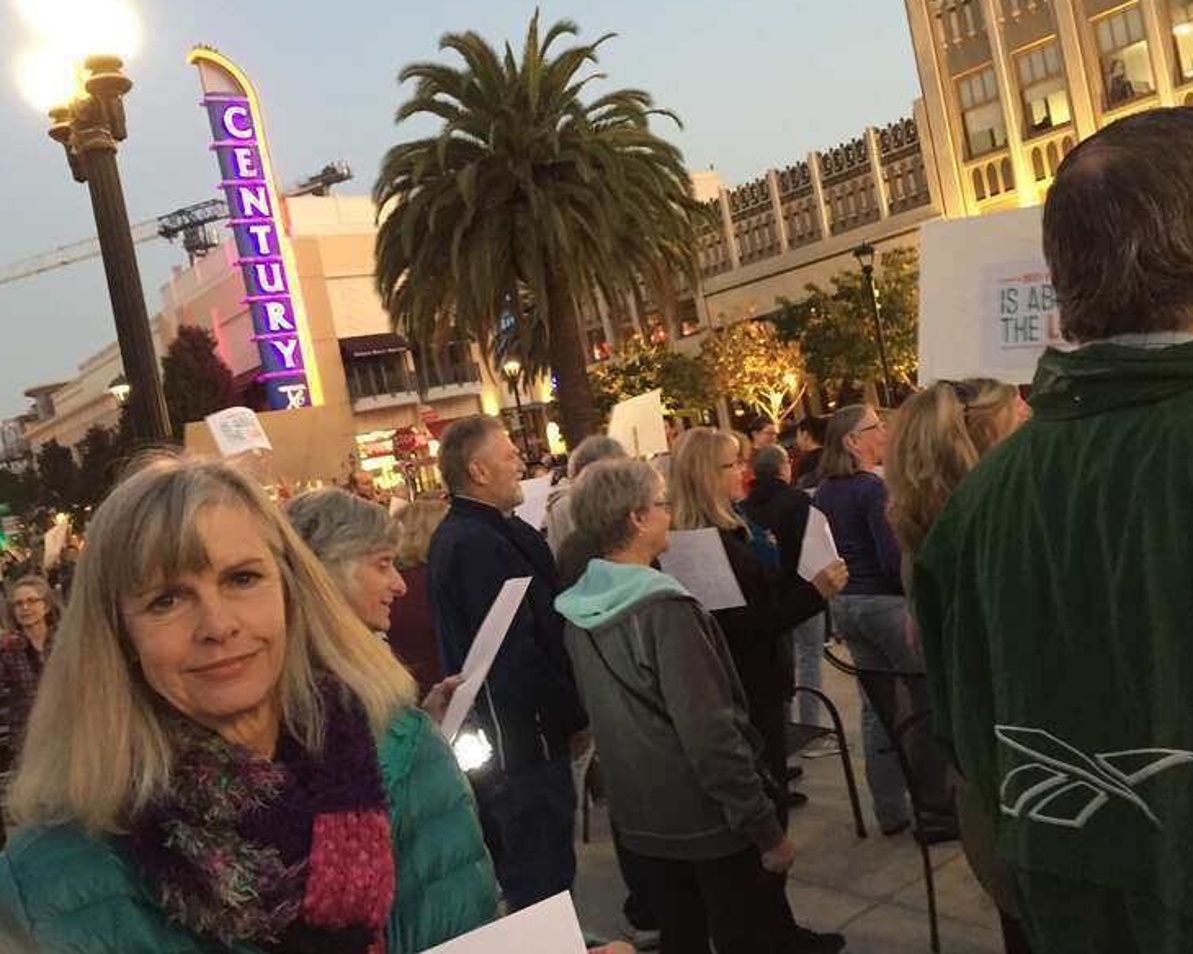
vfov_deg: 47.1
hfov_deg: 57.1
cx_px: 561
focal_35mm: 31
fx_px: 1095
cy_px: 466
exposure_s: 1/15
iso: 500
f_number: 2.2
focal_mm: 4.15
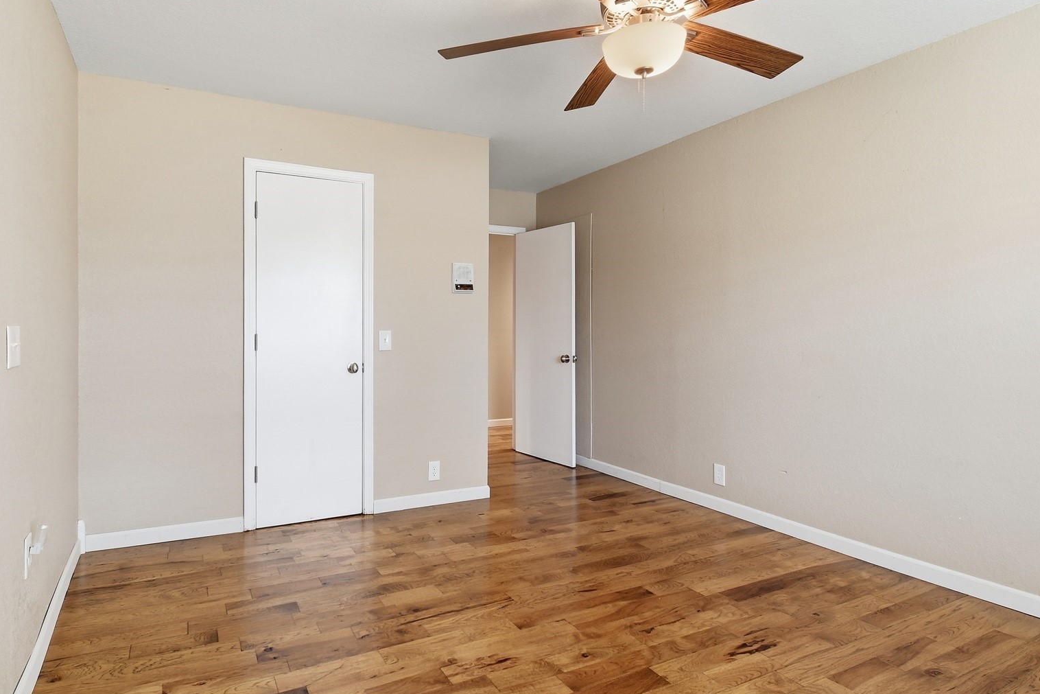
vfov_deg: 64.5
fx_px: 549
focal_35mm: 19
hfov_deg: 86.7
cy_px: 334
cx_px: 471
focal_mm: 10
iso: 250
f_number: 9
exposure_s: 1/5
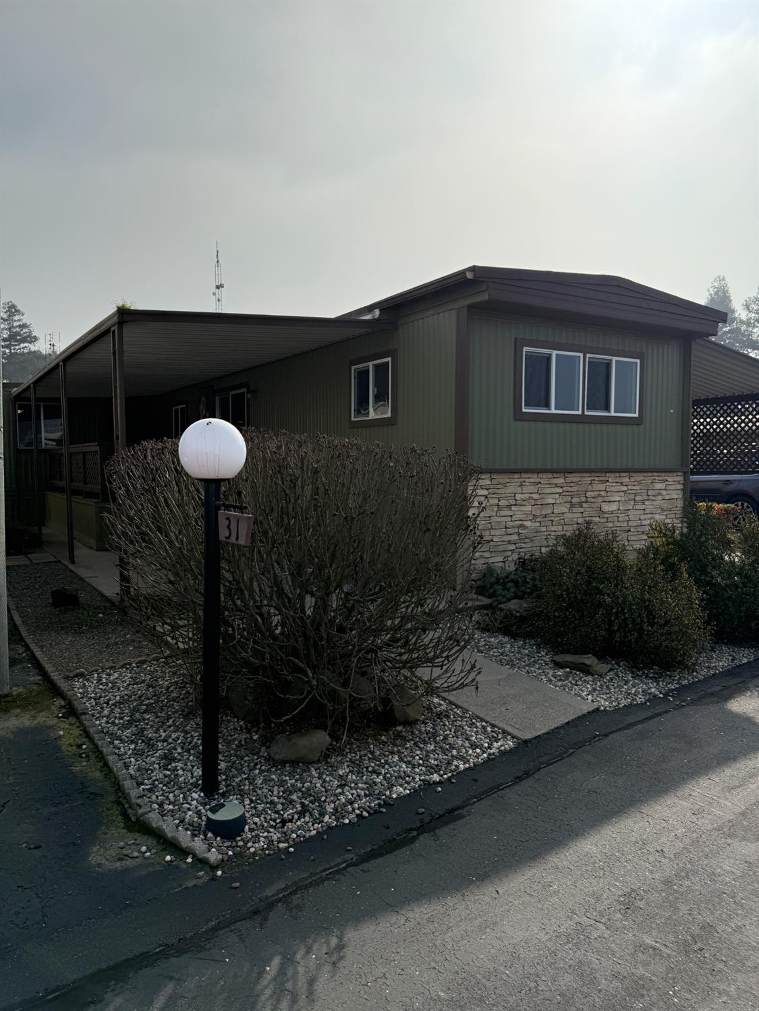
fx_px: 701
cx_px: 380
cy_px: 506
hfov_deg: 56.8
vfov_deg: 71.6
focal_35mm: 24
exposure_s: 1/14286
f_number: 1.78
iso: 100
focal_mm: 6.76
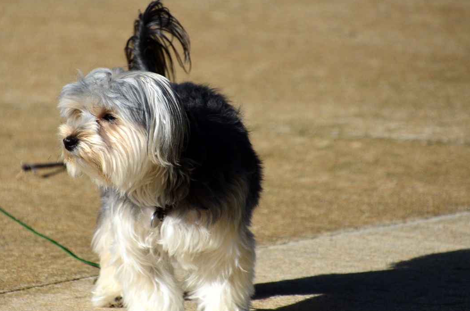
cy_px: 132
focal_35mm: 912
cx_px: 162
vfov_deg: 1.5
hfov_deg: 2.3
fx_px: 11880
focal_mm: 400
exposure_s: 1/2500
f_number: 6.3
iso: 500
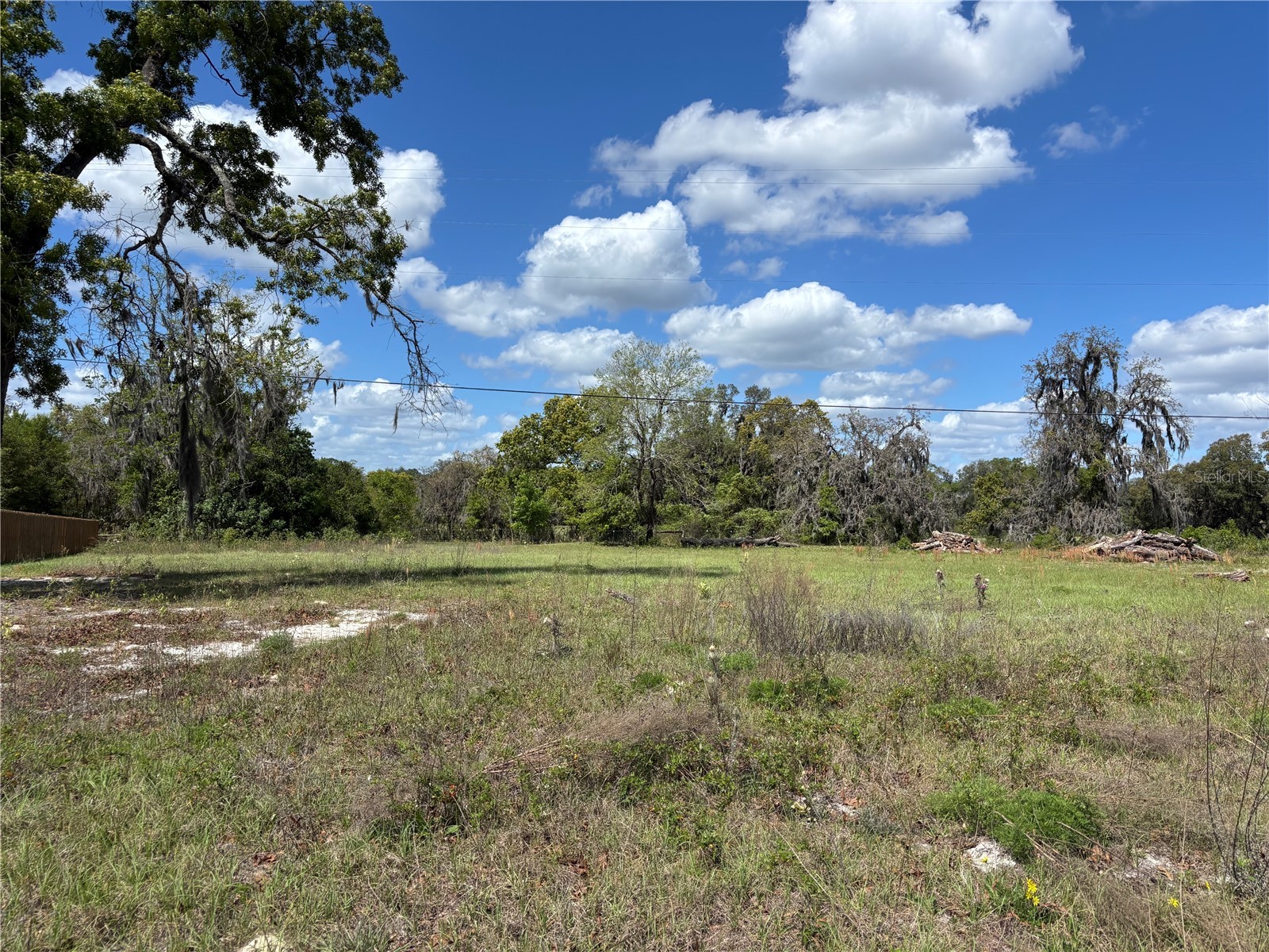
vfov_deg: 53.1
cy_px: 476
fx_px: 953
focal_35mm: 26
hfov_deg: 67.3
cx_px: 634
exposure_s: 1/4255
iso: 50
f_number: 1.6
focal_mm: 5.96
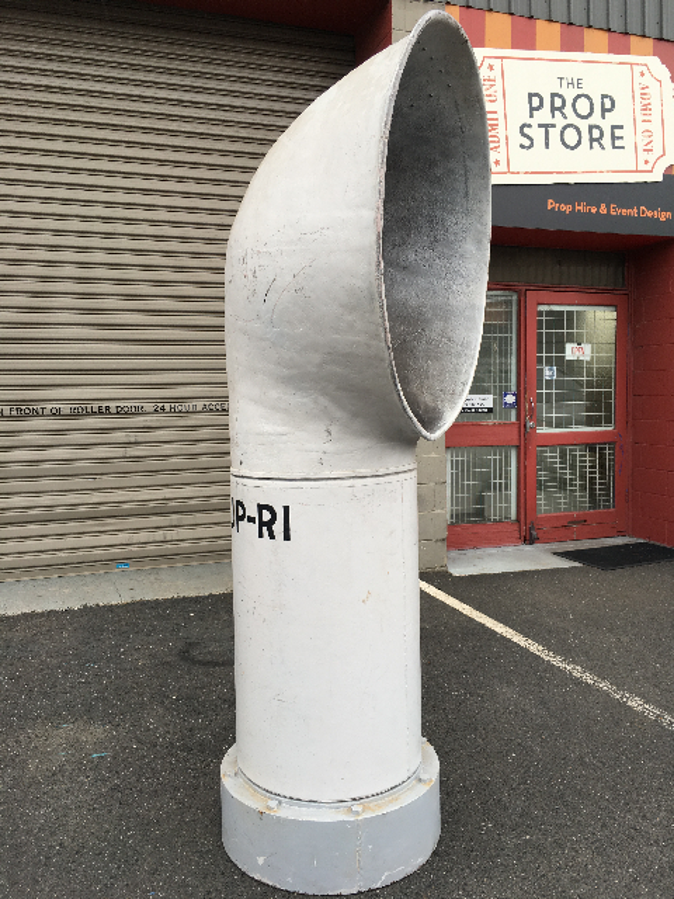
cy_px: 450
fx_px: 753
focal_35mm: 29
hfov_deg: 48.2
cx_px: 337
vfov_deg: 61.7
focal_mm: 4.15
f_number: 2.2
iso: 25
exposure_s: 1/50
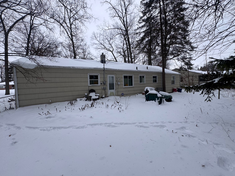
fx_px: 95
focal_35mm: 14
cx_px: 118
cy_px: 88
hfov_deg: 102.1
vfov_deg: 85.7
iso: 50
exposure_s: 1/879
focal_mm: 2.22
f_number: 2.2
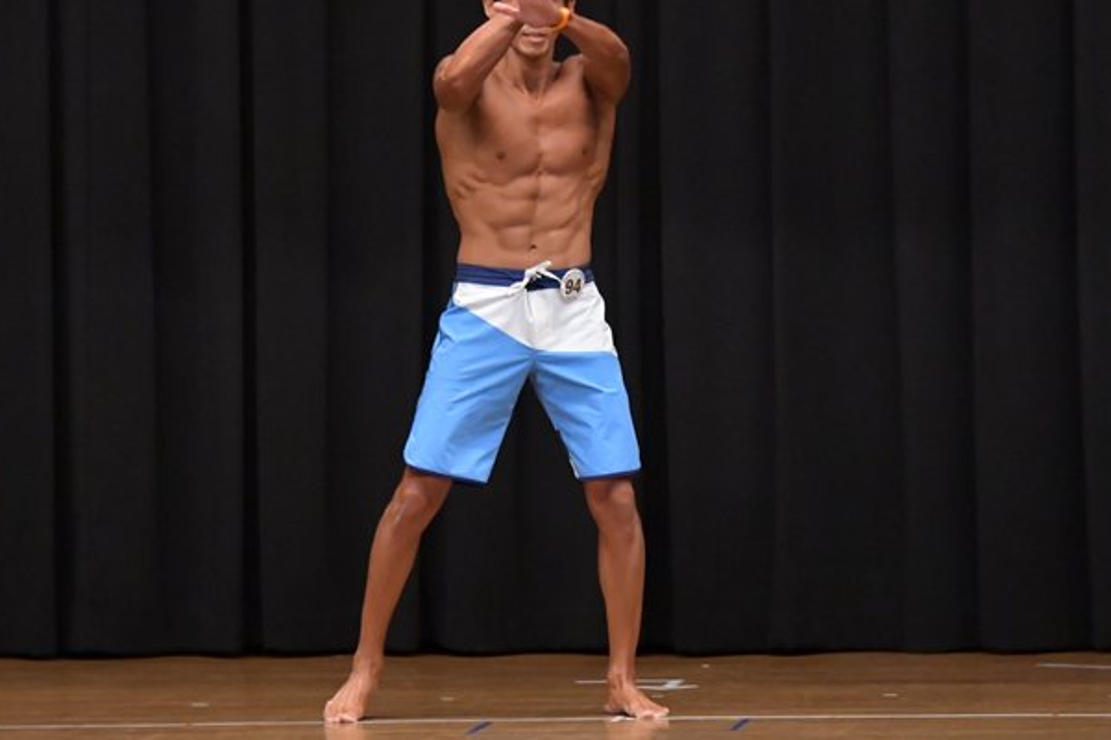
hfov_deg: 7.4
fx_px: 8636
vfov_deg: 4.9
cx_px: 544
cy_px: 290
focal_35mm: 280
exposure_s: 1/400
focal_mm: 145
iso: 6400
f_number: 5.6
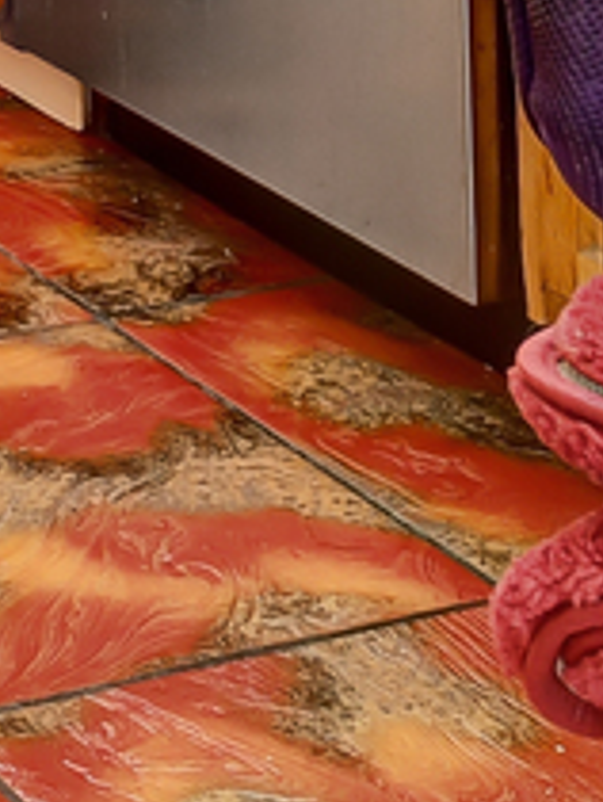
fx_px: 2573
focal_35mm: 111
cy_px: -1058
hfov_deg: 11.4
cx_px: -786
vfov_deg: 13.5
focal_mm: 10
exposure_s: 1/25
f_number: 3.5
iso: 200
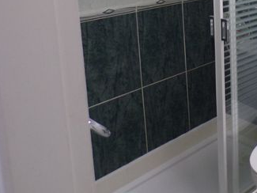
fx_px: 386
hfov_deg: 32.8
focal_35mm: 52
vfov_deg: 26.1
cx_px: 275
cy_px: -14
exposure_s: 1/34
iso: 197
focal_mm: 4.3
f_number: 3
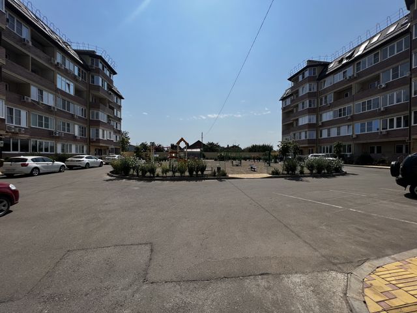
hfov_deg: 106.2
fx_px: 157
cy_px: 156
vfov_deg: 89.9
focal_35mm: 13
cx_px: 208
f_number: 1.8
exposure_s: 1/3650
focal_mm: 1.57
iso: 32
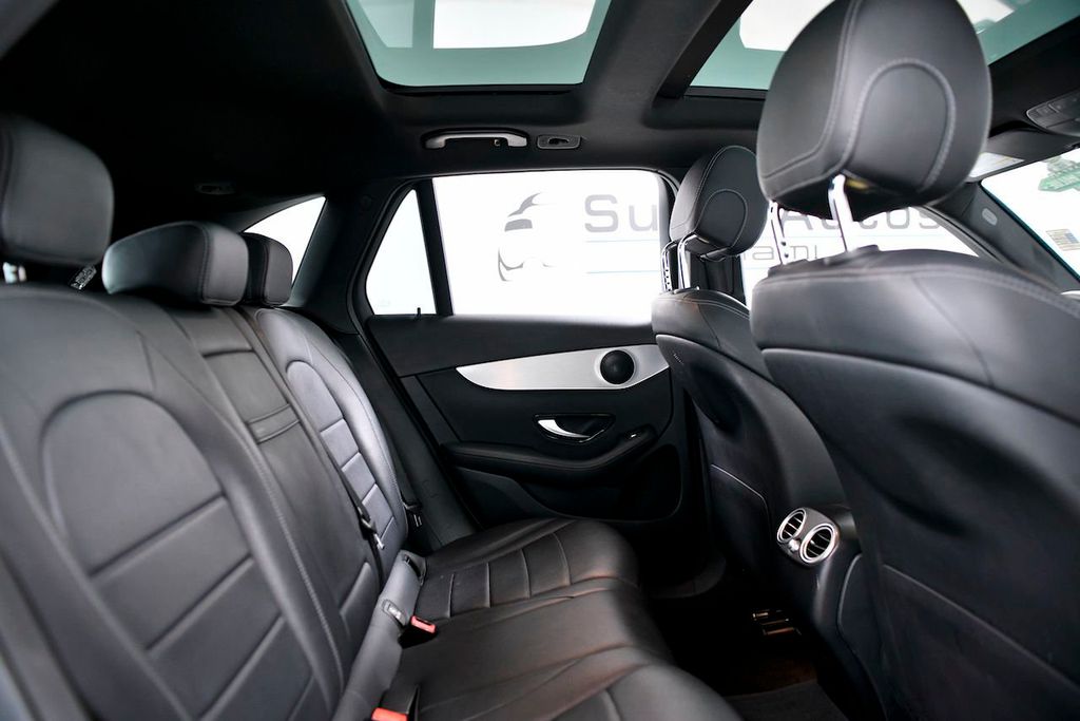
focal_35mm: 24
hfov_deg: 73.7
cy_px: 360
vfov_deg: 53.1
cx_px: 540
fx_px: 720
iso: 1600
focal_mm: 24
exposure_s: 1/80
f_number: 3.5
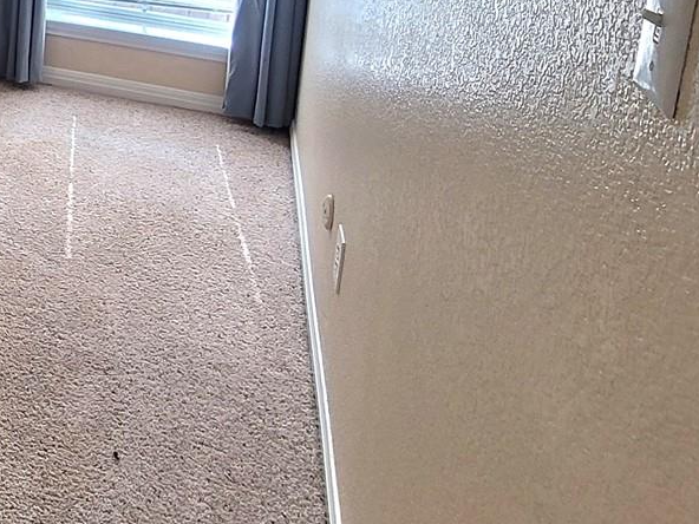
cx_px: -203
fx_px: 909
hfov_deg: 32.2
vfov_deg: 27.1
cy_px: -156
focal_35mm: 45
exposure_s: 1/60.2
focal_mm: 2.2
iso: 100
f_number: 2.2
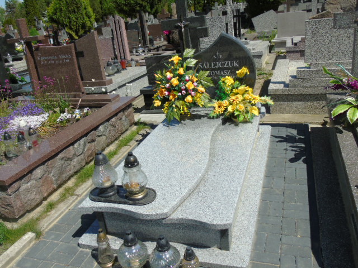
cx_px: 179
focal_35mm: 29
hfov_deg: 61.7
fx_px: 300
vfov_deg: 48.2
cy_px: 134
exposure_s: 1/1000
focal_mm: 5.2
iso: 80
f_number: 3.6
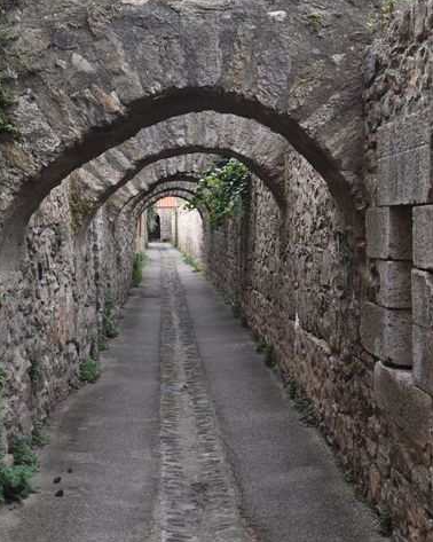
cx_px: 190
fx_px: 801
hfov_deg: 30.2
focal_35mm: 50
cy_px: 213
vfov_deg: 37.2
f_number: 7.1
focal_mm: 24
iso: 400
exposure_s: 1/200
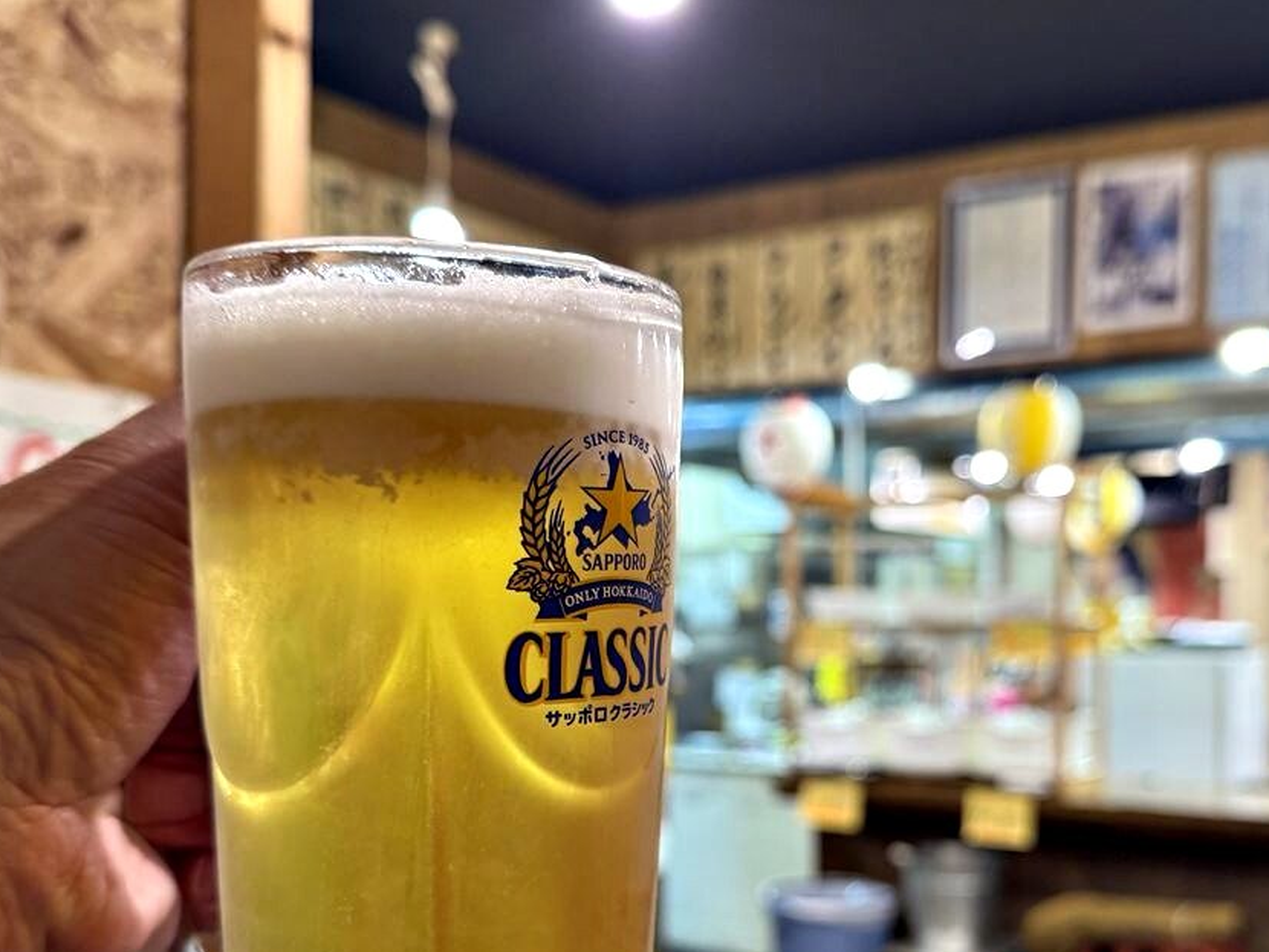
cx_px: 772
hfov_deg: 49.8
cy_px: 656
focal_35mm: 37
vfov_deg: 38.1
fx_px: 1357
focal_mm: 6.8
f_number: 1.8
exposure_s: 1/50
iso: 250
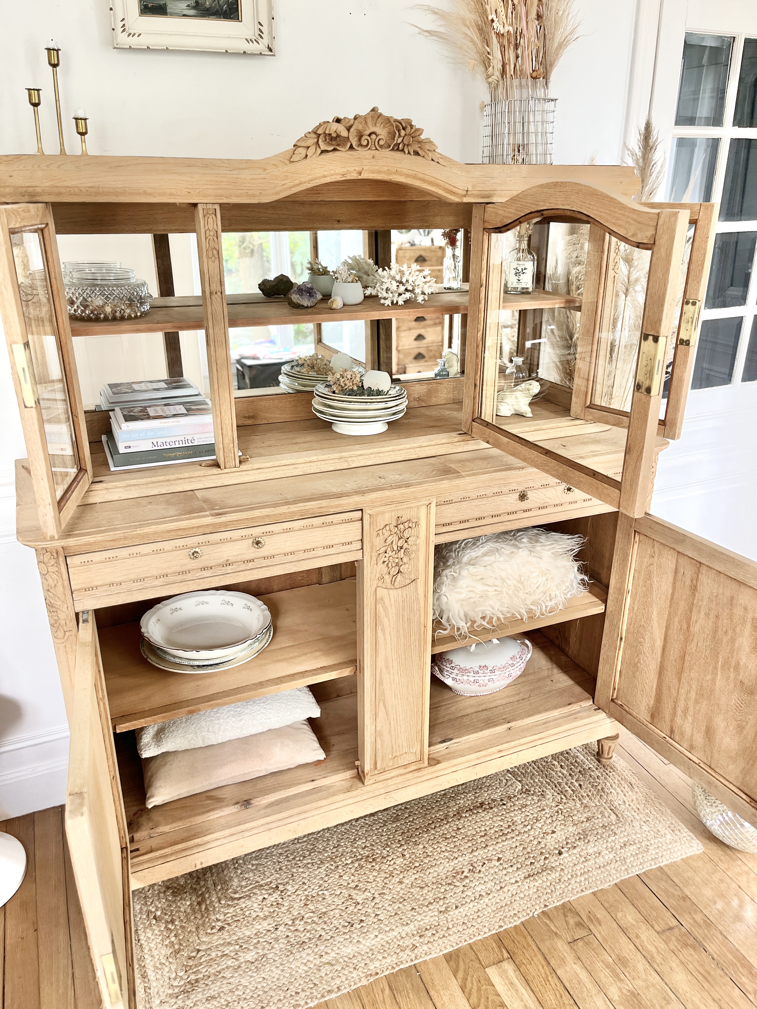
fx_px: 758
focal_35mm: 26
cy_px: 504
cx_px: 378
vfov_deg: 67.3
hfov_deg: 53.1
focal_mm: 5.1
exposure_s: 1/121
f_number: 1.6
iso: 125
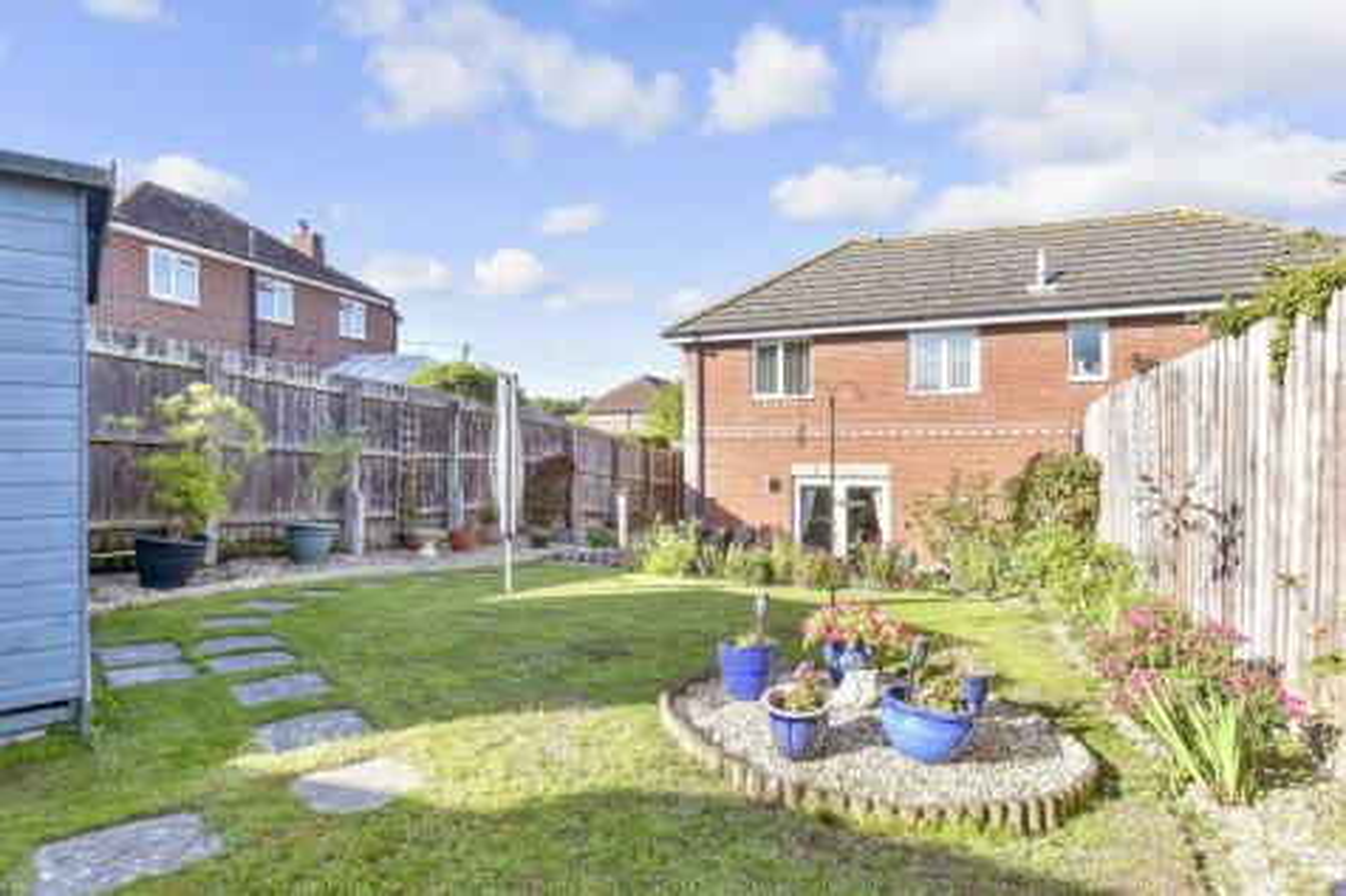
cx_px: 673
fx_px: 673
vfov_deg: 67.3
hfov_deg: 90.0
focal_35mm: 18
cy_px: 448
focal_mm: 12
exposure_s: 1/125
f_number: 8
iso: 160
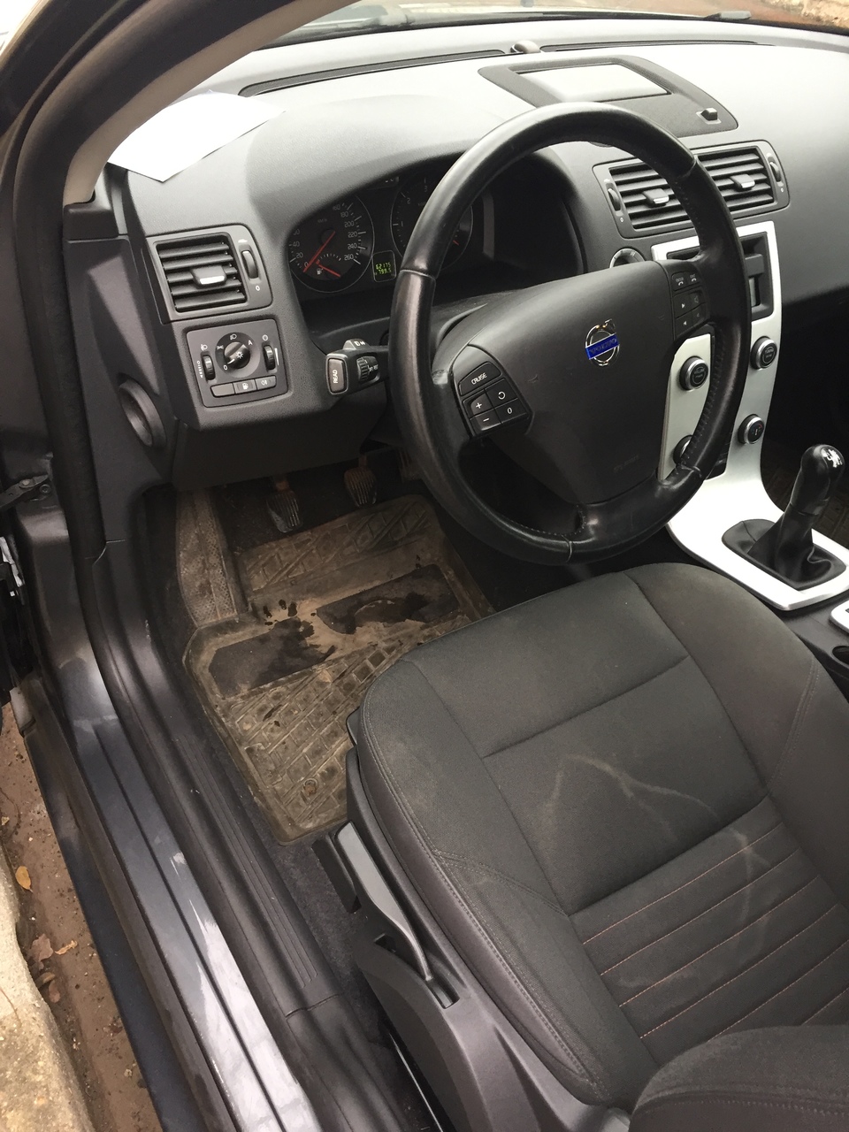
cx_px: 424
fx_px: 948
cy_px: 566
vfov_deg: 61.7
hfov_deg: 48.2
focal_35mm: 29
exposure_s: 1/33
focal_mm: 4.15
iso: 64
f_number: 2.2
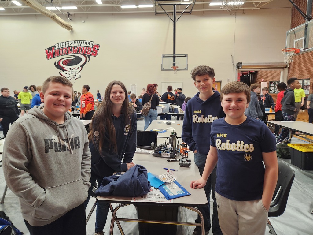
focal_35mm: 23
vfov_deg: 58.9
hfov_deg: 73.9
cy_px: 118
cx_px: 156
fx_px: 208
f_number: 1.8
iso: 500
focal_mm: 5.4
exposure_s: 1/120
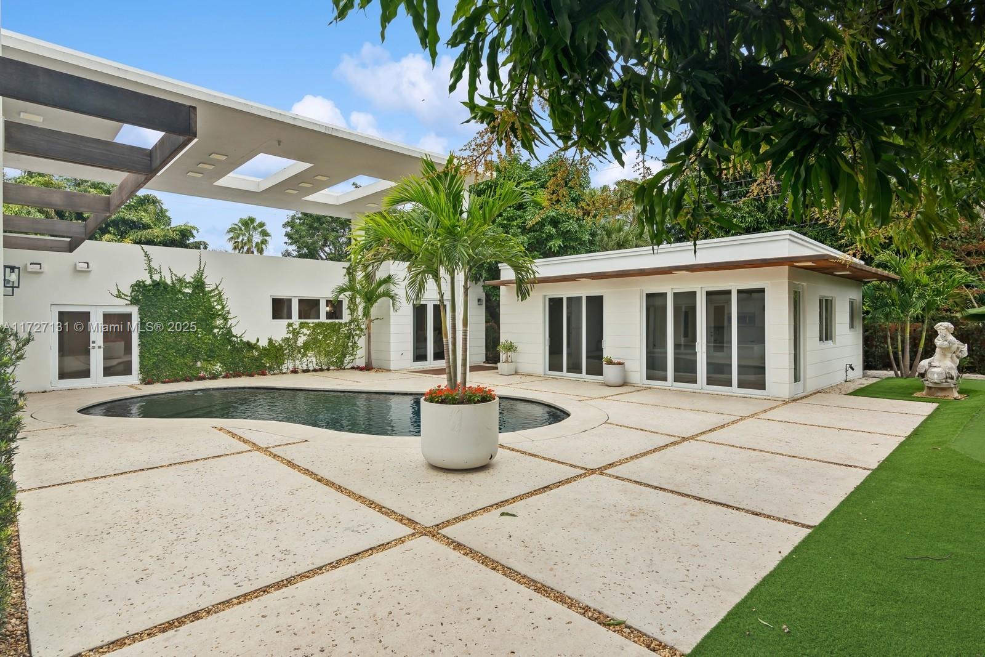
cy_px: 328
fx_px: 493
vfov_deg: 67.4
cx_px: 492
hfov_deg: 90.0
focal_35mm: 18
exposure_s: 1/100
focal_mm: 18
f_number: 8
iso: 200
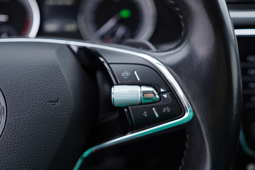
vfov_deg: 36.9
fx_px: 255
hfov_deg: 53.1
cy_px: 85
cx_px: 128
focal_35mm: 36
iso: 125
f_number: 2.8
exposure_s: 1/40
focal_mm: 24
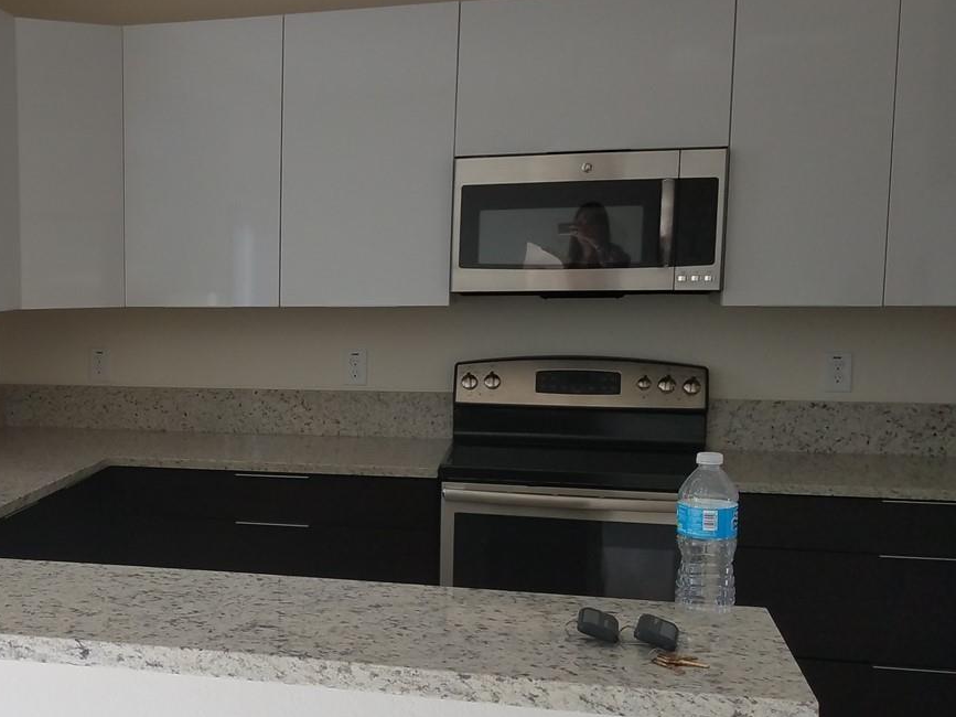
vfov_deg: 30.2
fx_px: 1325
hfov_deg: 37.9
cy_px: 393
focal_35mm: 48
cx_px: 163
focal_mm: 4.2
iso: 40
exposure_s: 1/218
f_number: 1.7
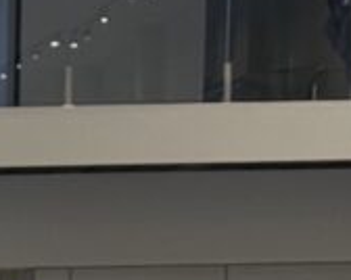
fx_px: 2968
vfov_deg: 5.2
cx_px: -558
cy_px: 675
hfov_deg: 6.4
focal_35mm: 286
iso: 100
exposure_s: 1/60
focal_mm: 6.76
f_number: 1.78
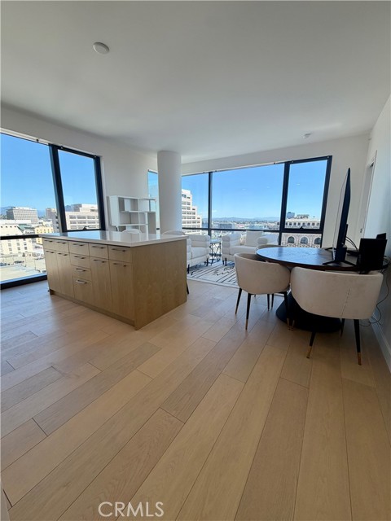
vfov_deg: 102.1
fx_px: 211
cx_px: 196
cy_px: 260
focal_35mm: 14
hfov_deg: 85.7
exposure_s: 1/189
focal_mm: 2.22
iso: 40
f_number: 2.2
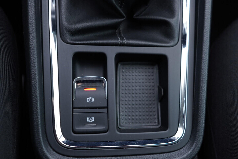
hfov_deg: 53.1
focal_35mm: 36
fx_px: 238
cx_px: 119
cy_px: 80
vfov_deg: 36.9
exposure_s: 1/40
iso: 200
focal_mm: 24
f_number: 2.8
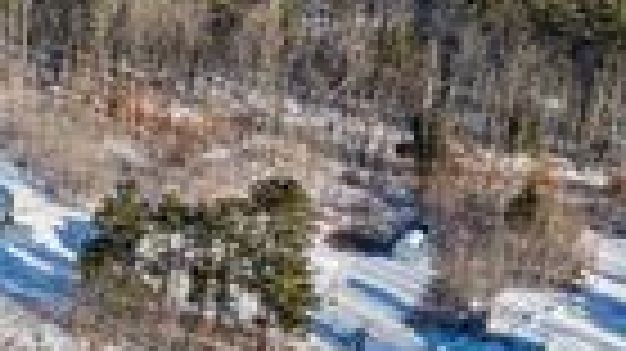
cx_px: -333
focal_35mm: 94
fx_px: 1559
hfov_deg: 19.5
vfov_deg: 12.8
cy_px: 97
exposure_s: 1/2500
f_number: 1.7
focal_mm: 6.7
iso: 100
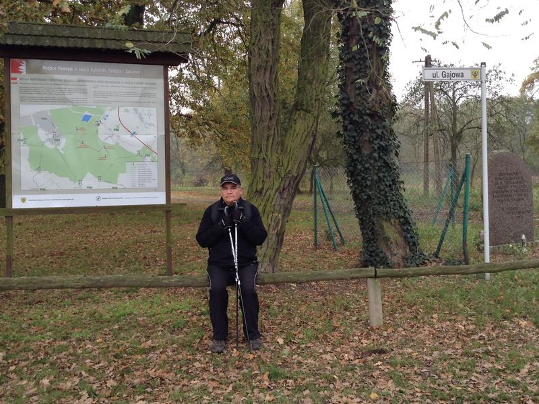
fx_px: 514
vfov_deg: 42.9
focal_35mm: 33
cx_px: 270
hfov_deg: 55.4
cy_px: 202
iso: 32
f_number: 2.4
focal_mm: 3.3
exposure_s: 1/124
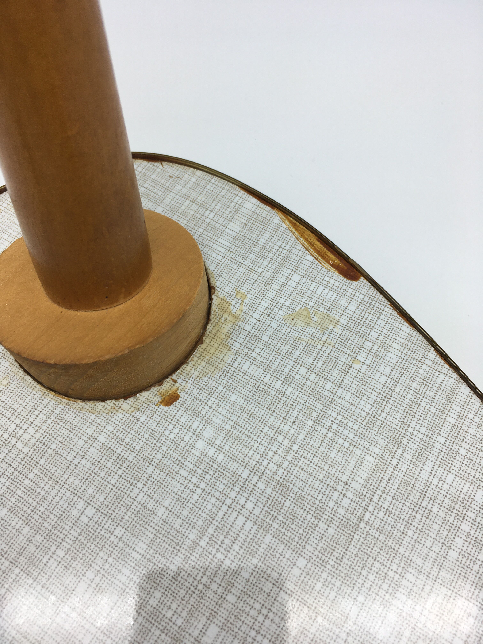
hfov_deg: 48.2
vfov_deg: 61.7
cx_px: 242
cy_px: 322
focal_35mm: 29
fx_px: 540
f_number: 2.2
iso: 25
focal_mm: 4.15
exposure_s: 1/265
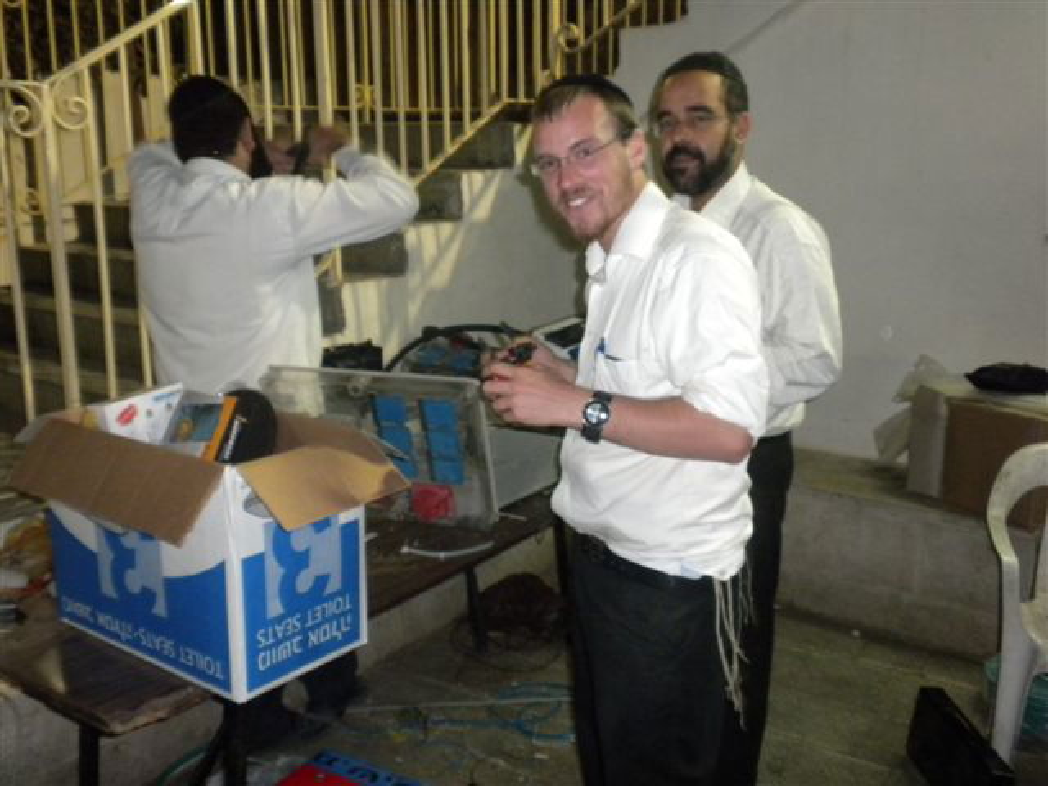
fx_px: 1120
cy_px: 393
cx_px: 524
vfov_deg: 38.7
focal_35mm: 37
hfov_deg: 50.1
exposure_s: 1/30
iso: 400
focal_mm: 6.6
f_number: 3.5
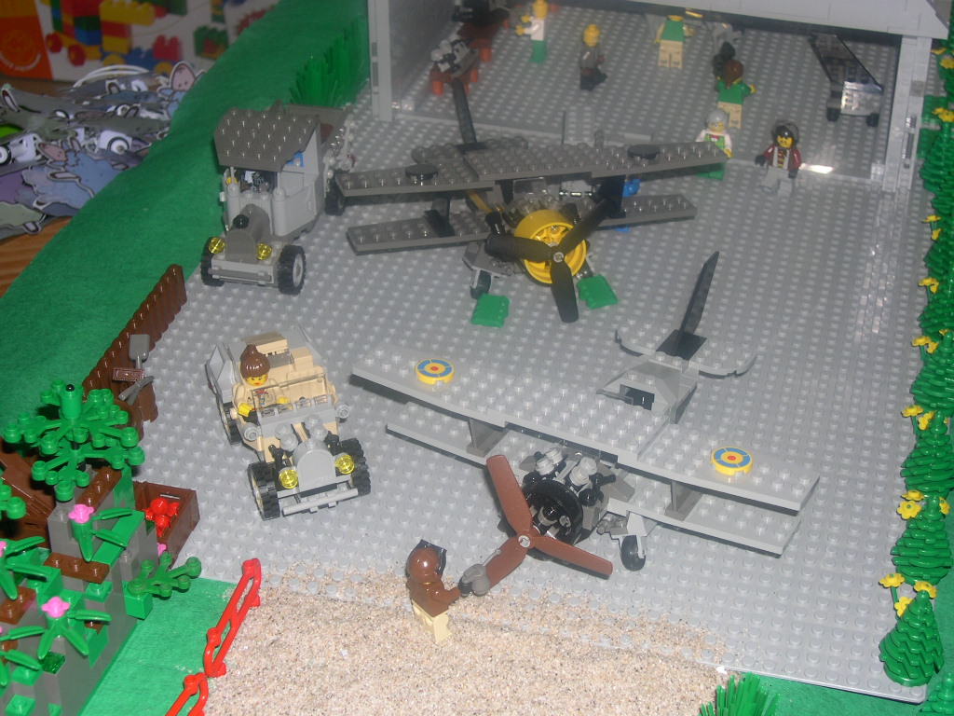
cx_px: 477
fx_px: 1709
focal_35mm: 62
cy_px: 358
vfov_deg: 23.7
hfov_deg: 31.2
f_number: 3.5
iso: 100
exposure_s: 1/60
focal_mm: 13.2
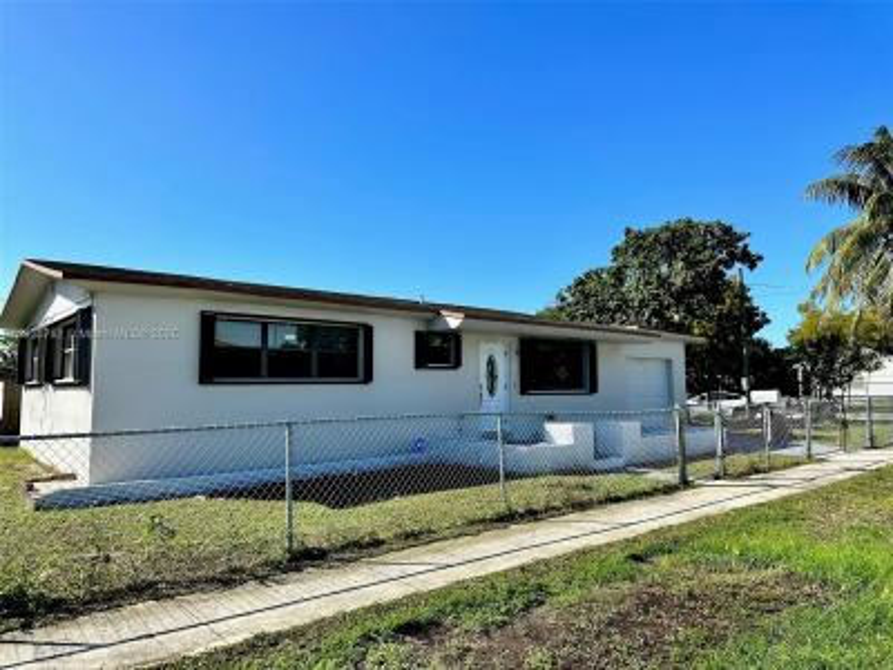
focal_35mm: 24
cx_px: 446
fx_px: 619
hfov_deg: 71.6
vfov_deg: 56.8
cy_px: 335
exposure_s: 1/3356
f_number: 1.78
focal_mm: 6.86
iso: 80
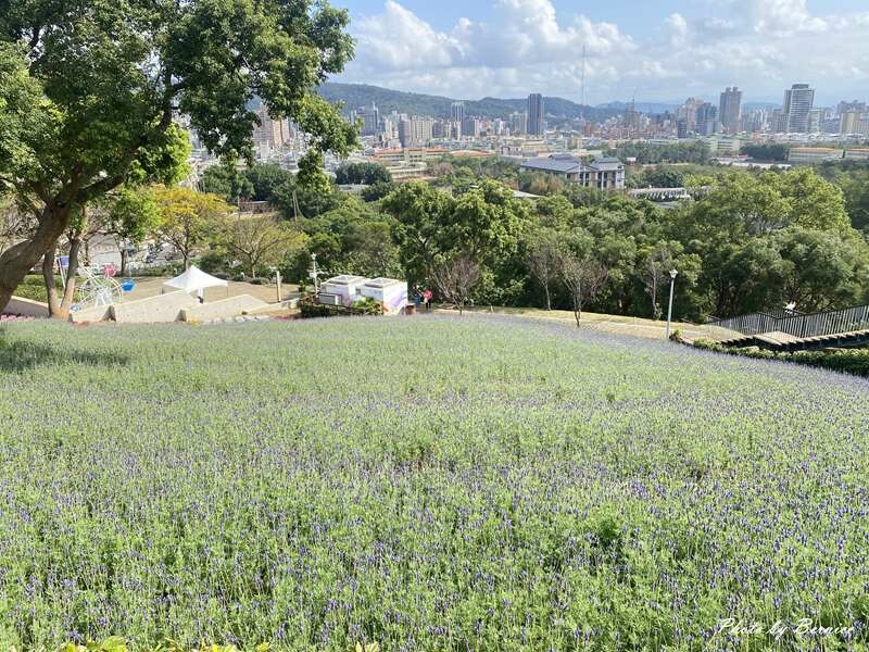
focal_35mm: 26
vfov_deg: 53.1
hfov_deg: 67.3
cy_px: 326
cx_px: 434
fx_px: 653
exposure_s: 1/1232
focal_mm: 4.25
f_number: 1.8
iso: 32
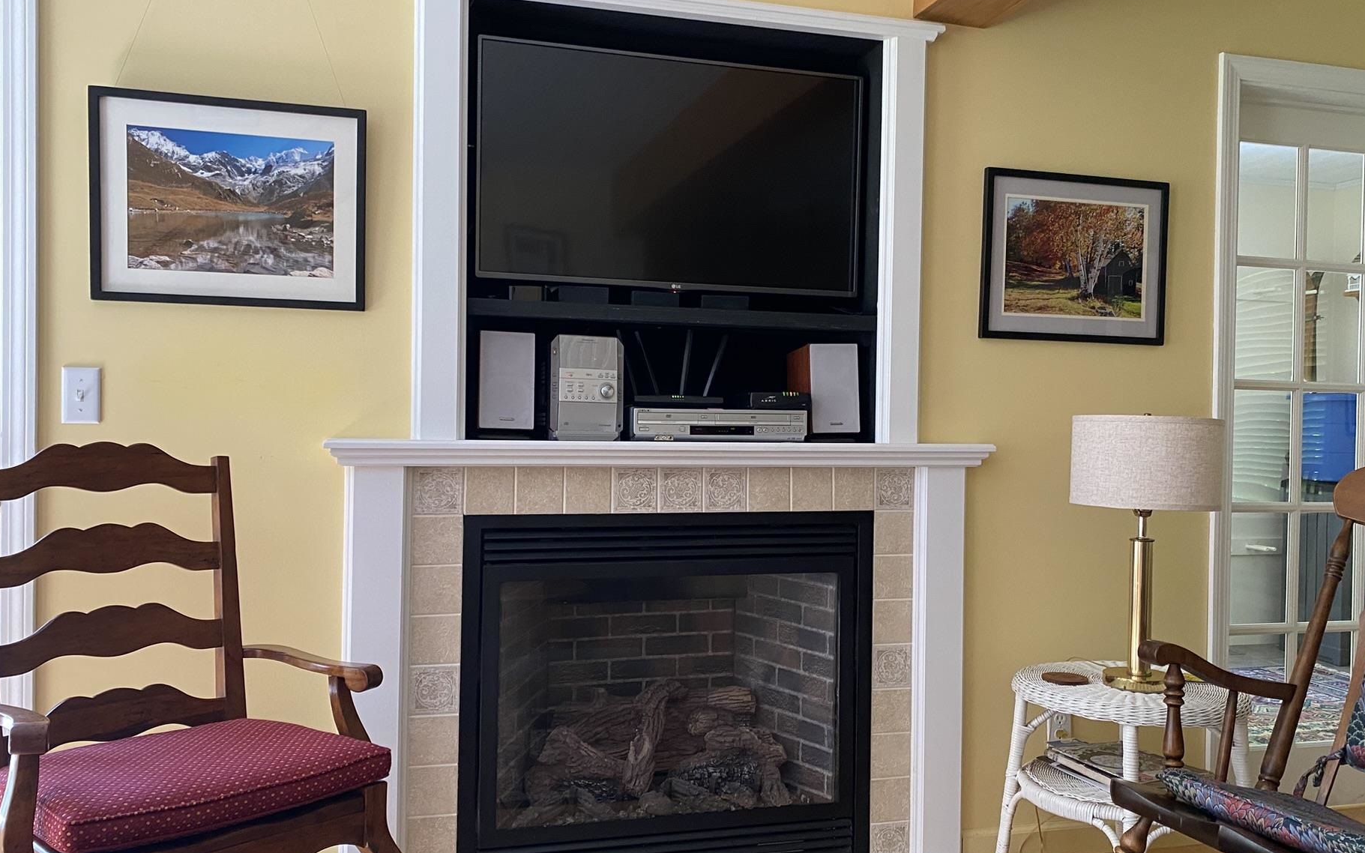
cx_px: 727
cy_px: 456
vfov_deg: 40.6
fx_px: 1153
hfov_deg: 61.2
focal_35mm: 31
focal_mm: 4.25
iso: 160
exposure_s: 1/60
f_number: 1.8
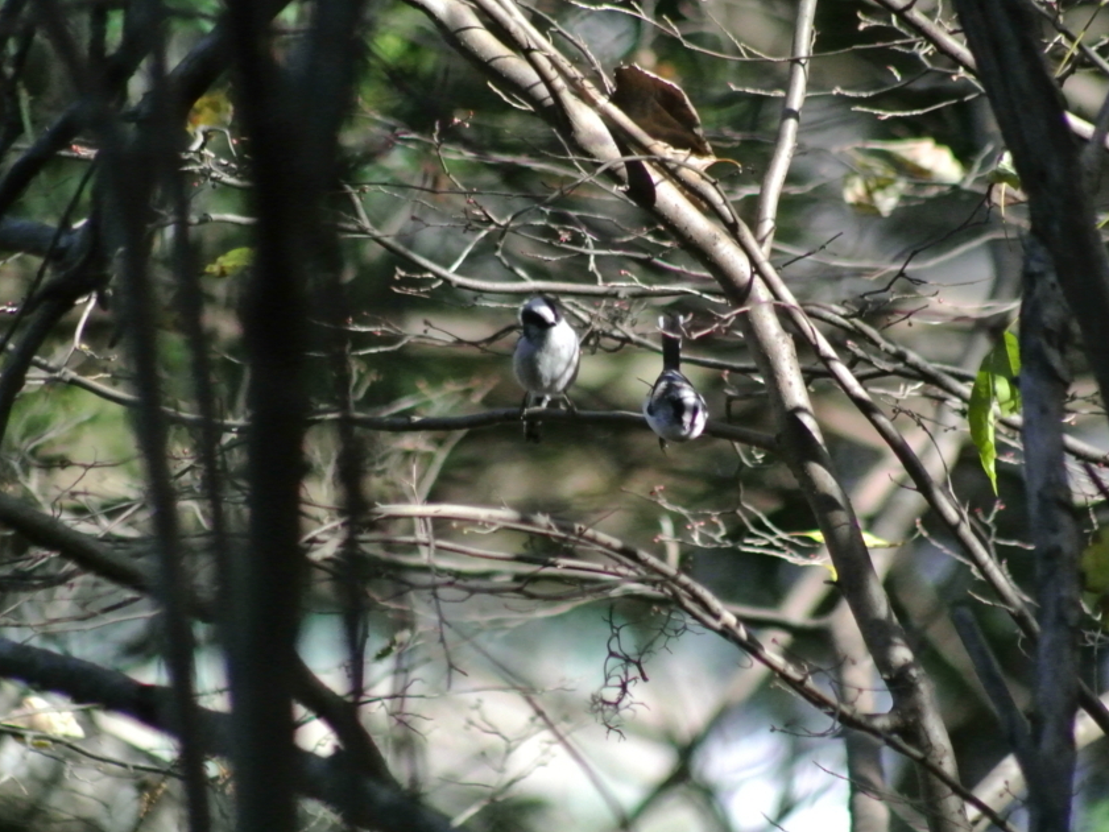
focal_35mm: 854
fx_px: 27364
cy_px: 408
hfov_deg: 2.3
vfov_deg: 1.7
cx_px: 582
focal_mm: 270
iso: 3200
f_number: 5.6
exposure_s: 1/2500
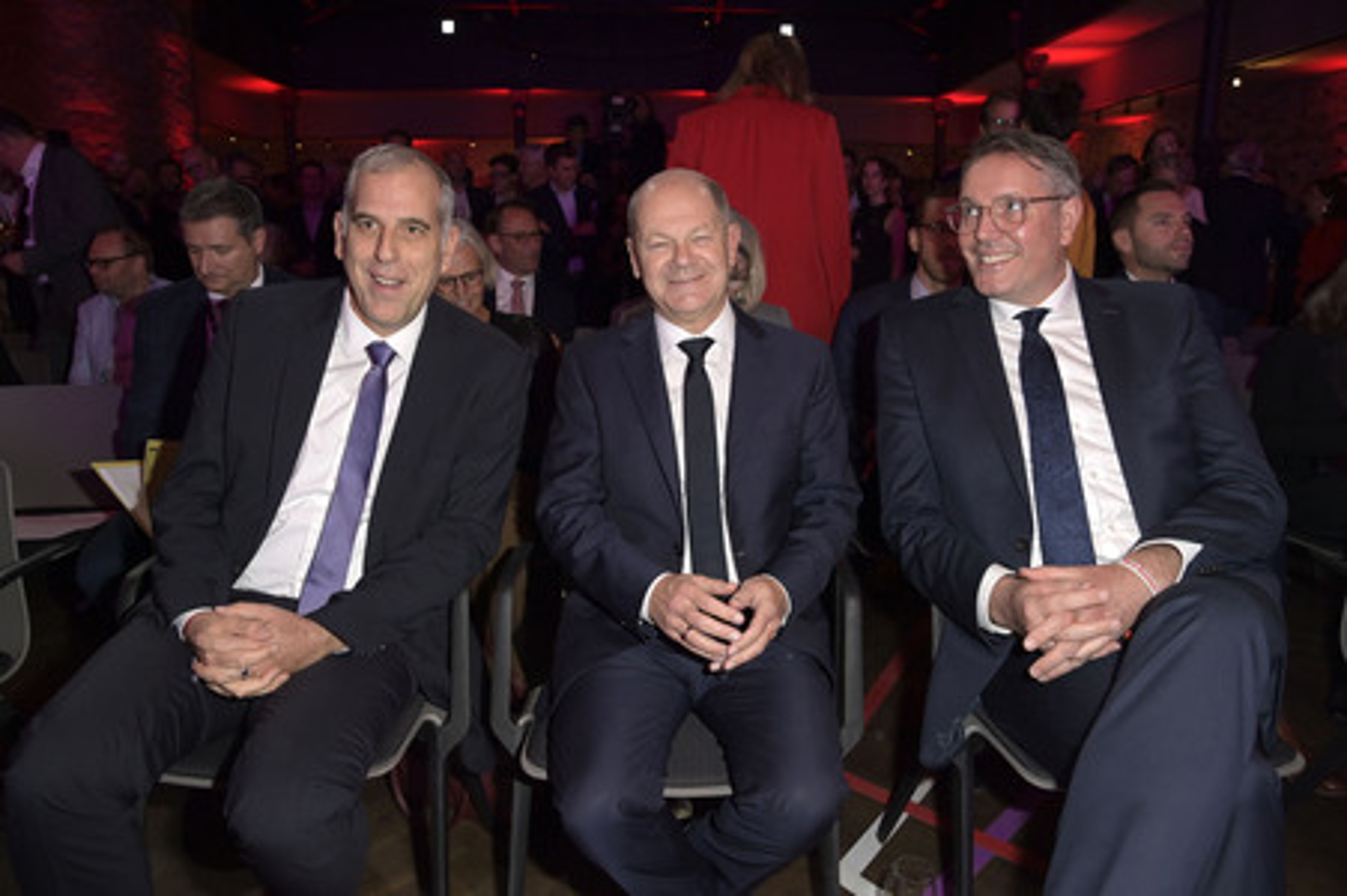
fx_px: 897
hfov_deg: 73.8
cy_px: 448
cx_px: 674
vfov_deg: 53.1
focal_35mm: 24
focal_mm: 24
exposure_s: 1/80
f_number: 5.6
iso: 1600
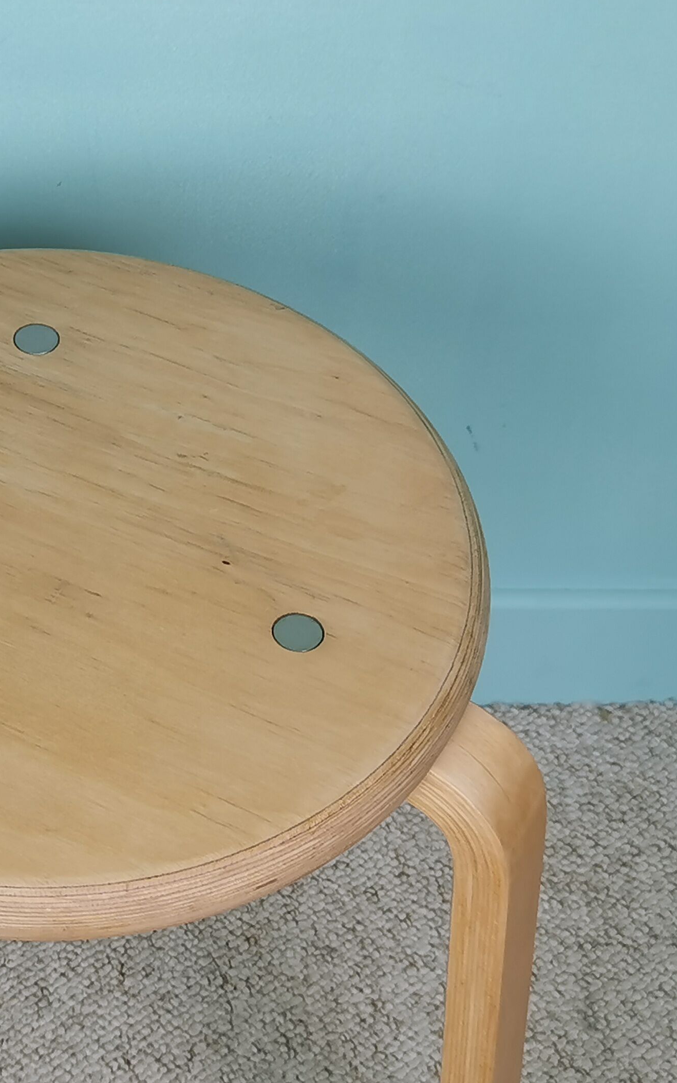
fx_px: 2273
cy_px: 550
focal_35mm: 77
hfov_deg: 16.6
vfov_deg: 26.8
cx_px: -2
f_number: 1.8
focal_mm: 5.58
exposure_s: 1/100
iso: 50
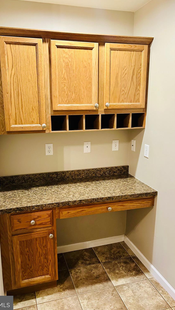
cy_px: 154
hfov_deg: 40.2
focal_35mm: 29
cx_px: 81
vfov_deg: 66.1
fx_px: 239
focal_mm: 5.7
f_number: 1.5
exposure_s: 1/60
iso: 320
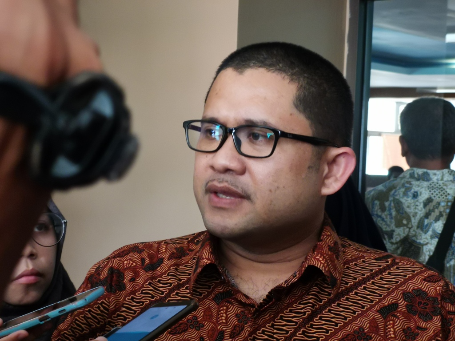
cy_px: 170
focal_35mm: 81
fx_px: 1065
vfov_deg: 18.2
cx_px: 228
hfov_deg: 24.1
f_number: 2.4
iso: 400
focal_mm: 7.48
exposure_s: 1/25
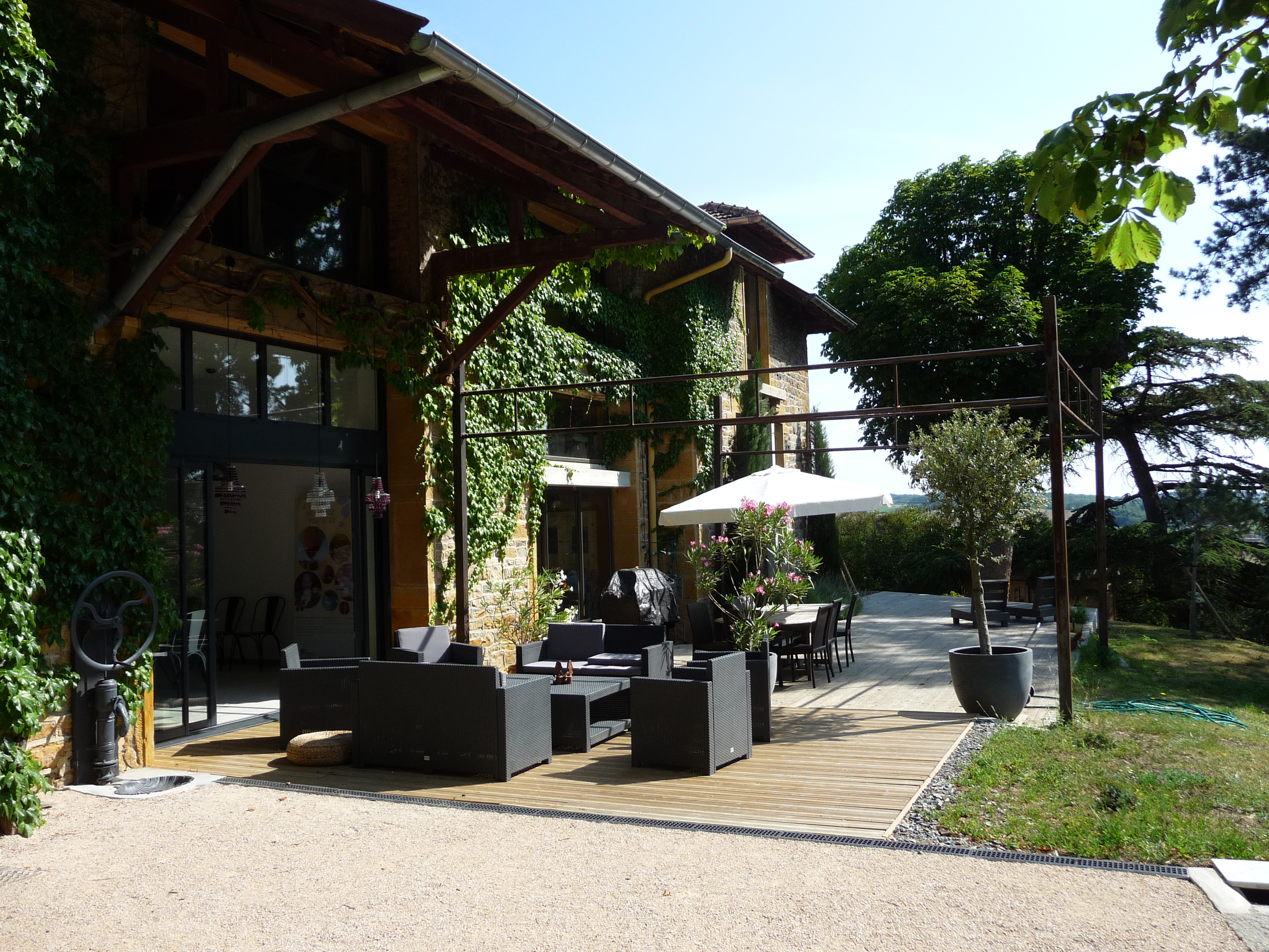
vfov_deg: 46.8
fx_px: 1100
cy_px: 476
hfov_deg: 60.0
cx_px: 634
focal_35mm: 30
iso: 100
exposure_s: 1/640
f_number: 3.4
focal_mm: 5
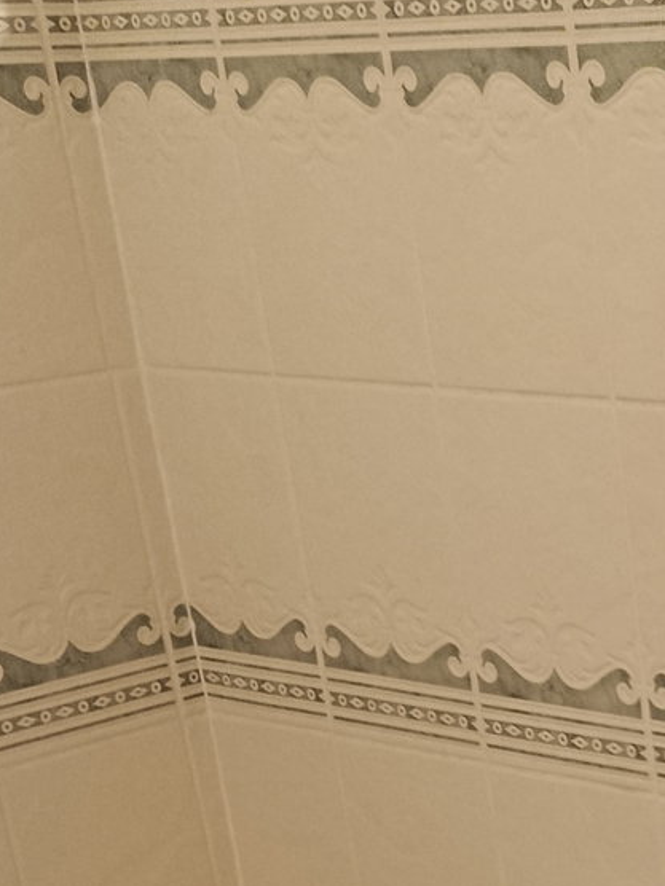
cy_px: 1167
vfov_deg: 19.6
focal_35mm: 92
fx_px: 2357
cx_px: 1035
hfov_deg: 14.8
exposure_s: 1/50
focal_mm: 5.24
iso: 1067
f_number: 1.7
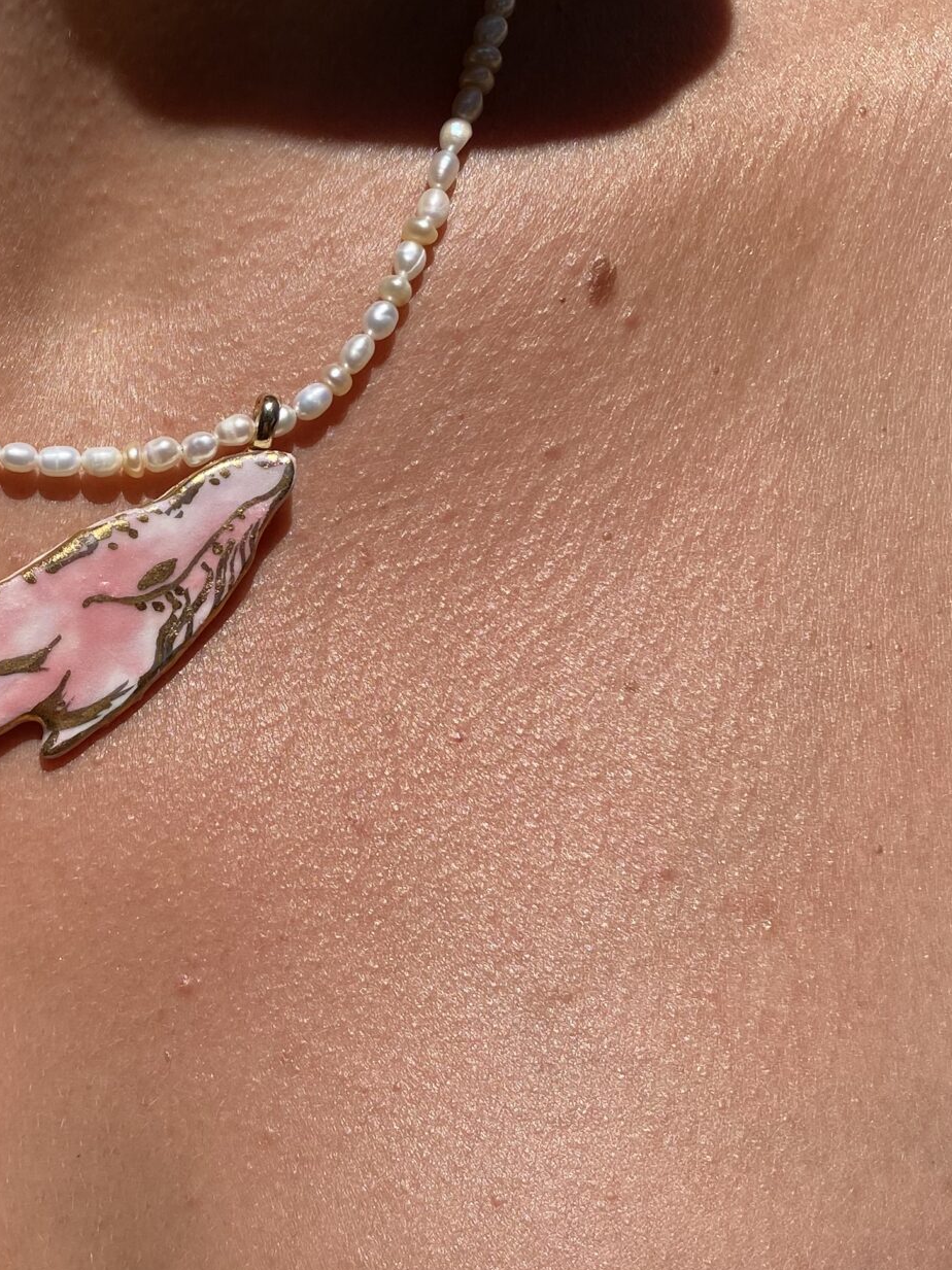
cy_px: 723
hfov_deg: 25.8
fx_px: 1981
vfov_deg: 35.5
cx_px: 22
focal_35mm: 54
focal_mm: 4.25
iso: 32
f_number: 1.8
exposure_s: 1/6061
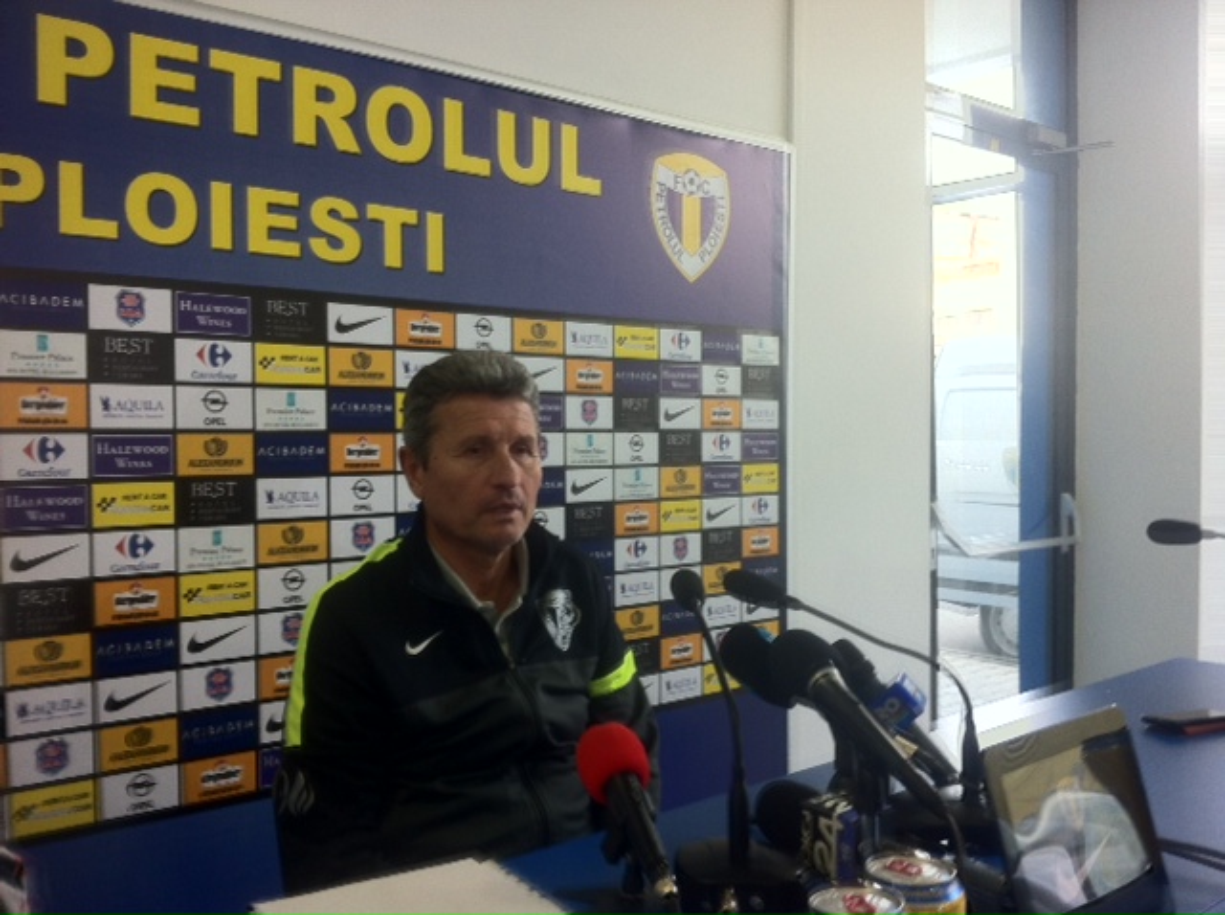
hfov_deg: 52.7
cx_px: 612
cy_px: 458
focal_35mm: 35
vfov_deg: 40.6
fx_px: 1237
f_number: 2.8
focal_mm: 3.85
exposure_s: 1/40
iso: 80
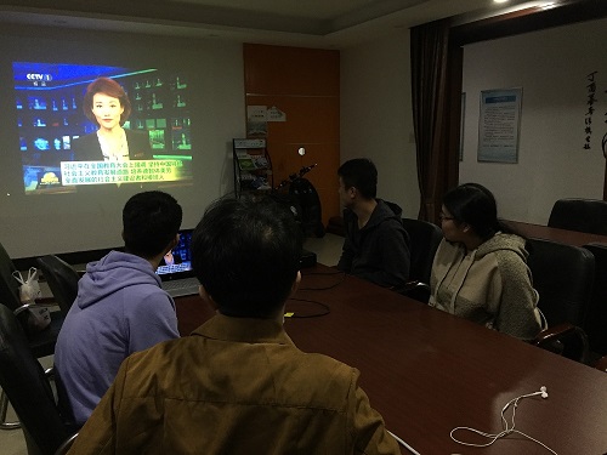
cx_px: 304
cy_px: 228
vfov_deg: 48.2
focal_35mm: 29
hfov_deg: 61.7
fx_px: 509
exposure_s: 1/33
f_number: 2.2
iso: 200
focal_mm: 4.15
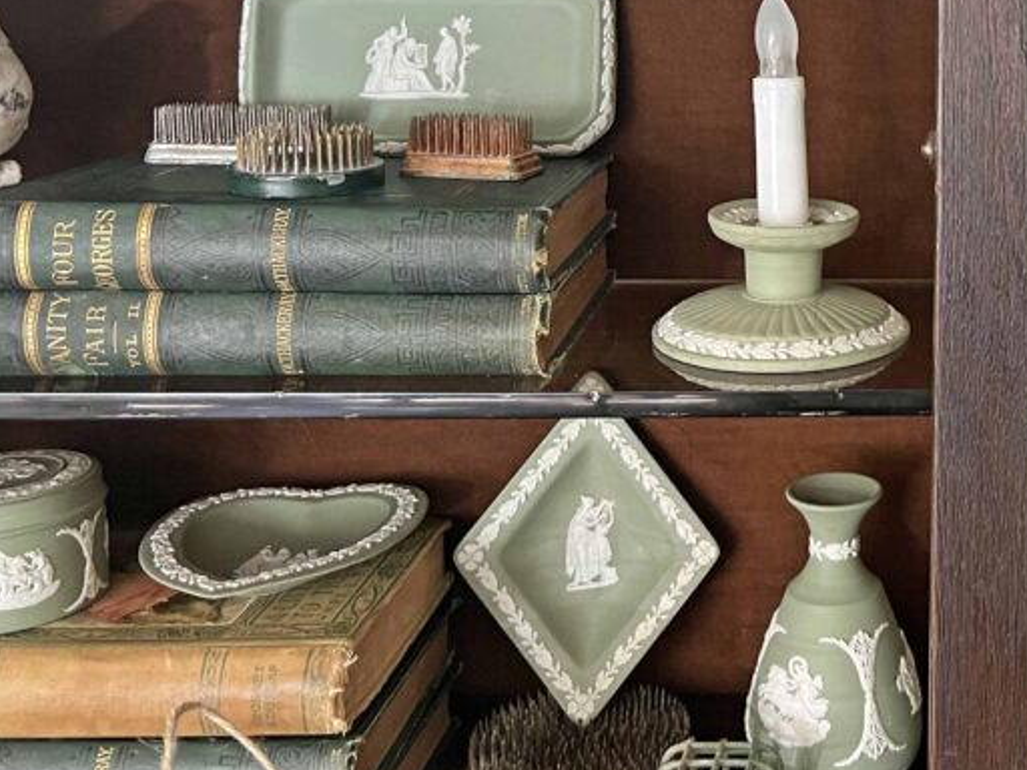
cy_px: 136
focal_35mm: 52
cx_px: 989
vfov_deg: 27.4
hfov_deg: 34.1
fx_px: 1543
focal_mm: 5.7
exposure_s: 1/60
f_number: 1.5
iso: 320
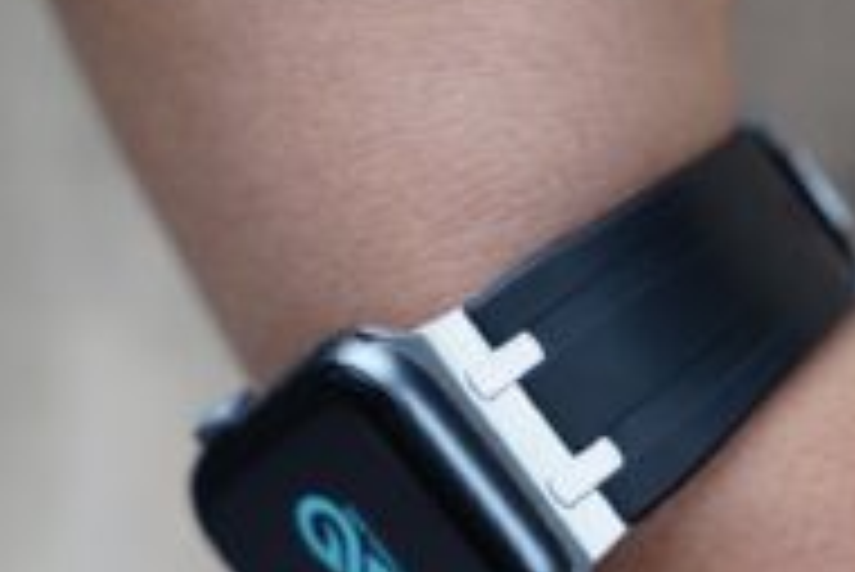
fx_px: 3755
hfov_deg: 13.0
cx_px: 572
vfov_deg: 8.7
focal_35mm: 158
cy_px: 462
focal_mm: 75
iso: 640
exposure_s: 1/80
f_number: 4
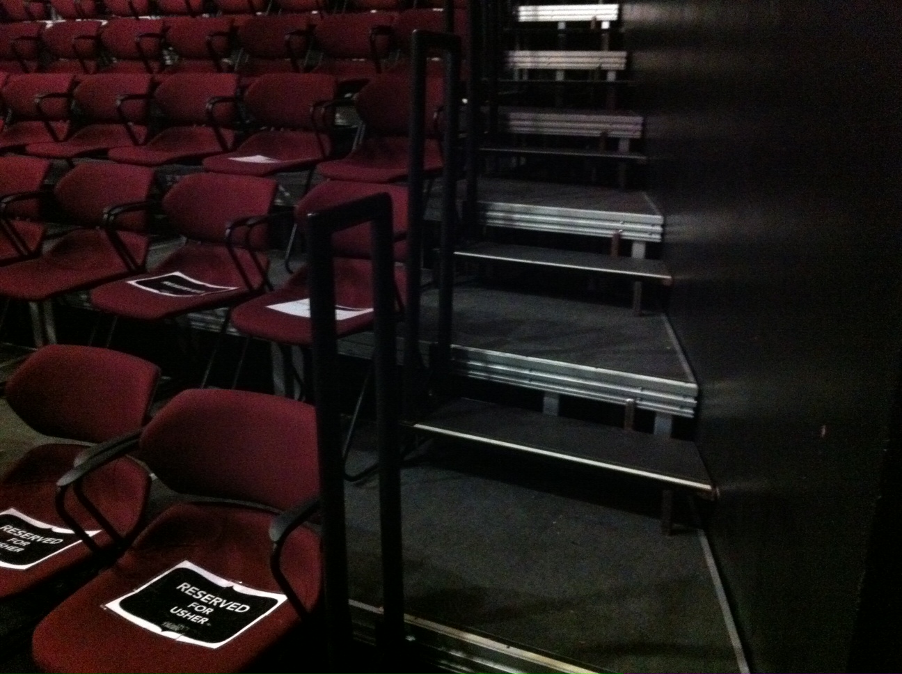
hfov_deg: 52.7
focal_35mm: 35
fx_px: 911
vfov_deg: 40.6
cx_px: 451
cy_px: 337
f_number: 2.8
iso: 1000
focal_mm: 3.85
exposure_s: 1/15
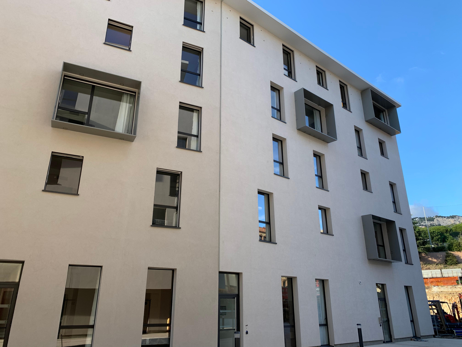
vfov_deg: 53.1
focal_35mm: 26
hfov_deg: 67.3
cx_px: 231
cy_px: 174
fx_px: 347
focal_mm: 4.25
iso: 25
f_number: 1.8
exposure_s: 1/439
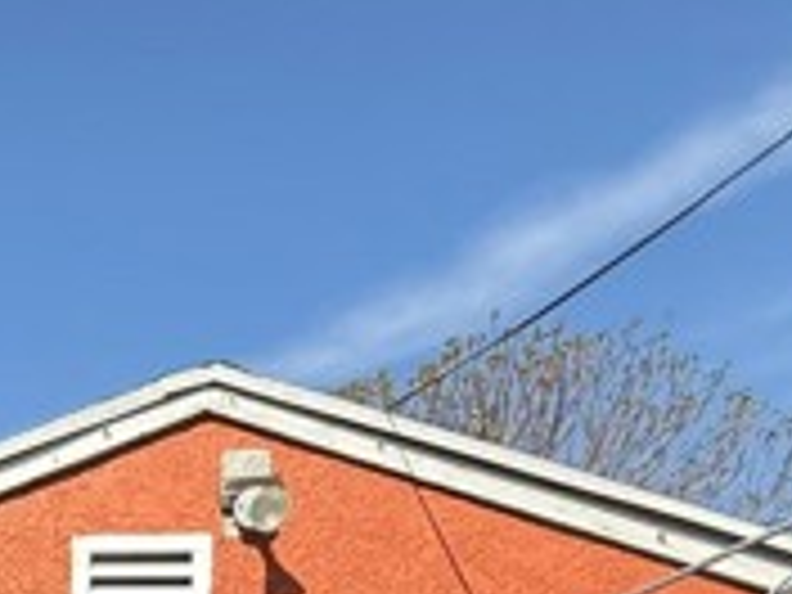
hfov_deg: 30.2
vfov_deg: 21.8
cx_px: -220
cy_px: 972
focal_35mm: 51
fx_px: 1167
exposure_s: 1/1368
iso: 64
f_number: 2.2
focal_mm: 2.22
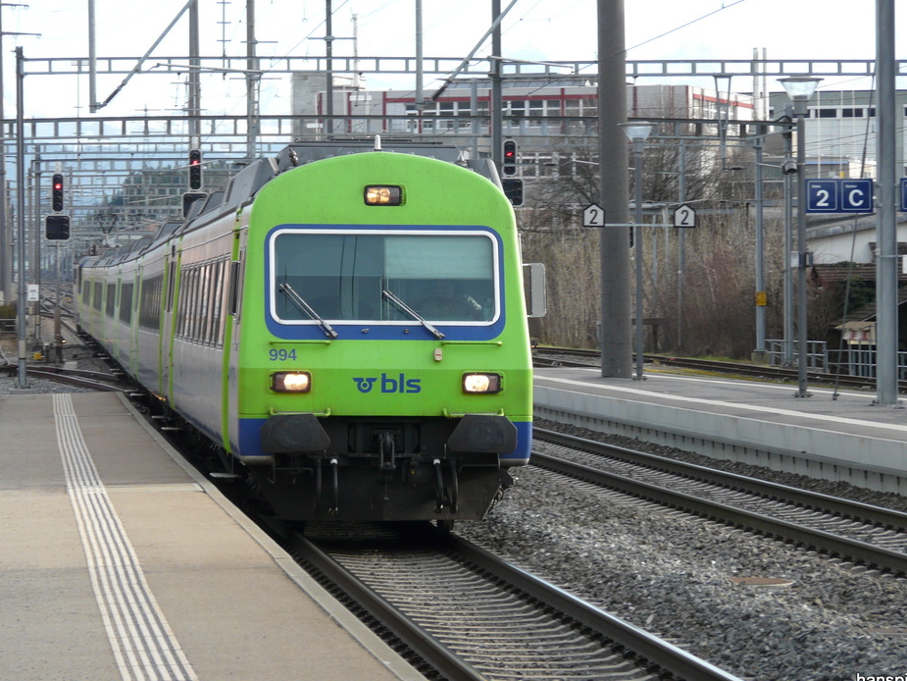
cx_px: 446
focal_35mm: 174
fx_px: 4560
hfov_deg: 11.4
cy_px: 341
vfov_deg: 8.5
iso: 100
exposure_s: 1/200
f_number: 4
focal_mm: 26.4
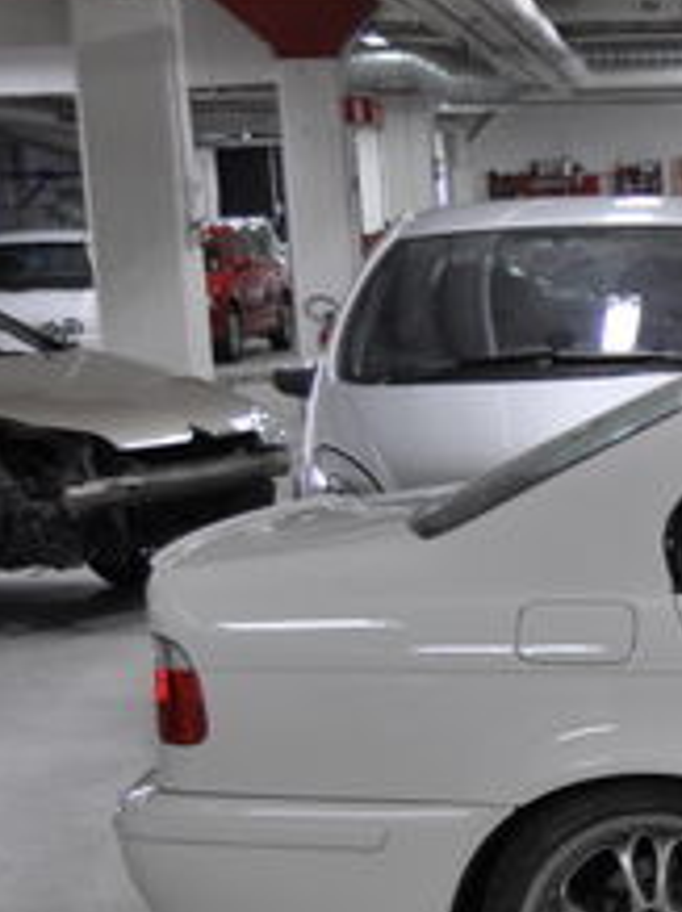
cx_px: 1322
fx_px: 2895
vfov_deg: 17.7
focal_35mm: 110
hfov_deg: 12.1
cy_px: 763
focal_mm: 26
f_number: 4
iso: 500
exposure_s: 1/80
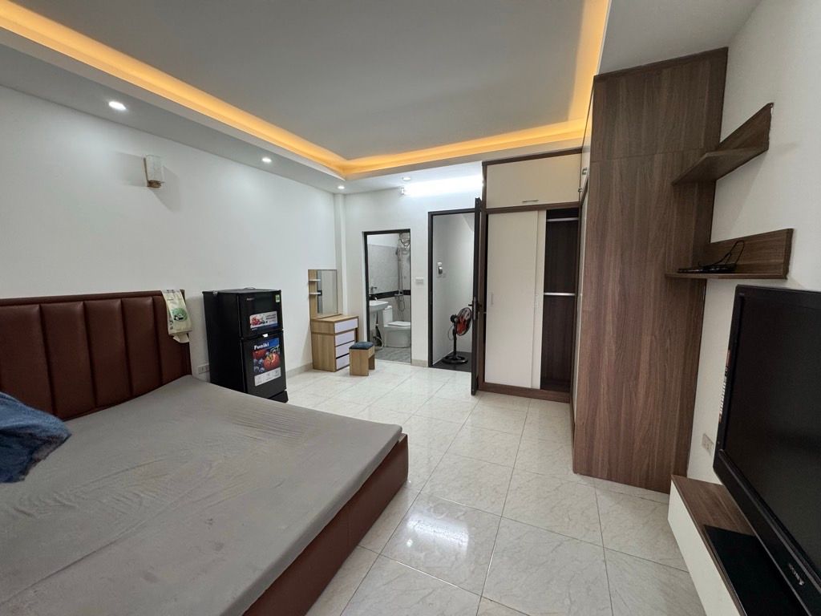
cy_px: 308
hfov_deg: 102.1
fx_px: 332
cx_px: 410
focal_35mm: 14
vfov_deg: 85.7
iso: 200
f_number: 2.2
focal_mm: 2.22
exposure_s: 1/100
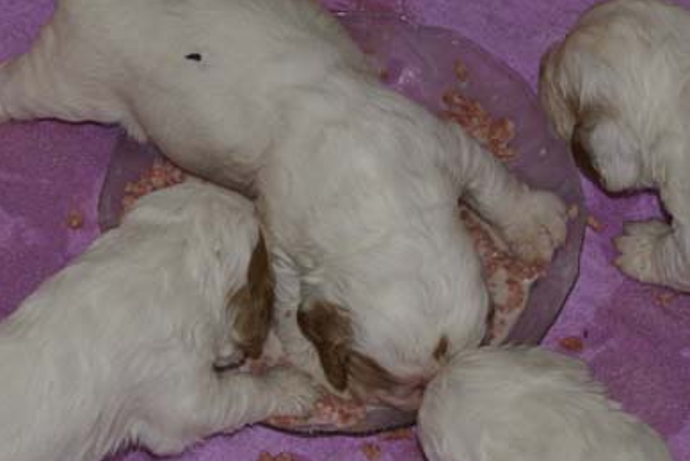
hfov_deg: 14.1
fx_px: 2780
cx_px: 350
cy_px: 329
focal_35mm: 145
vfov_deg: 9.5
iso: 400
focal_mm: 50
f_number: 5.6
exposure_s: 1/80
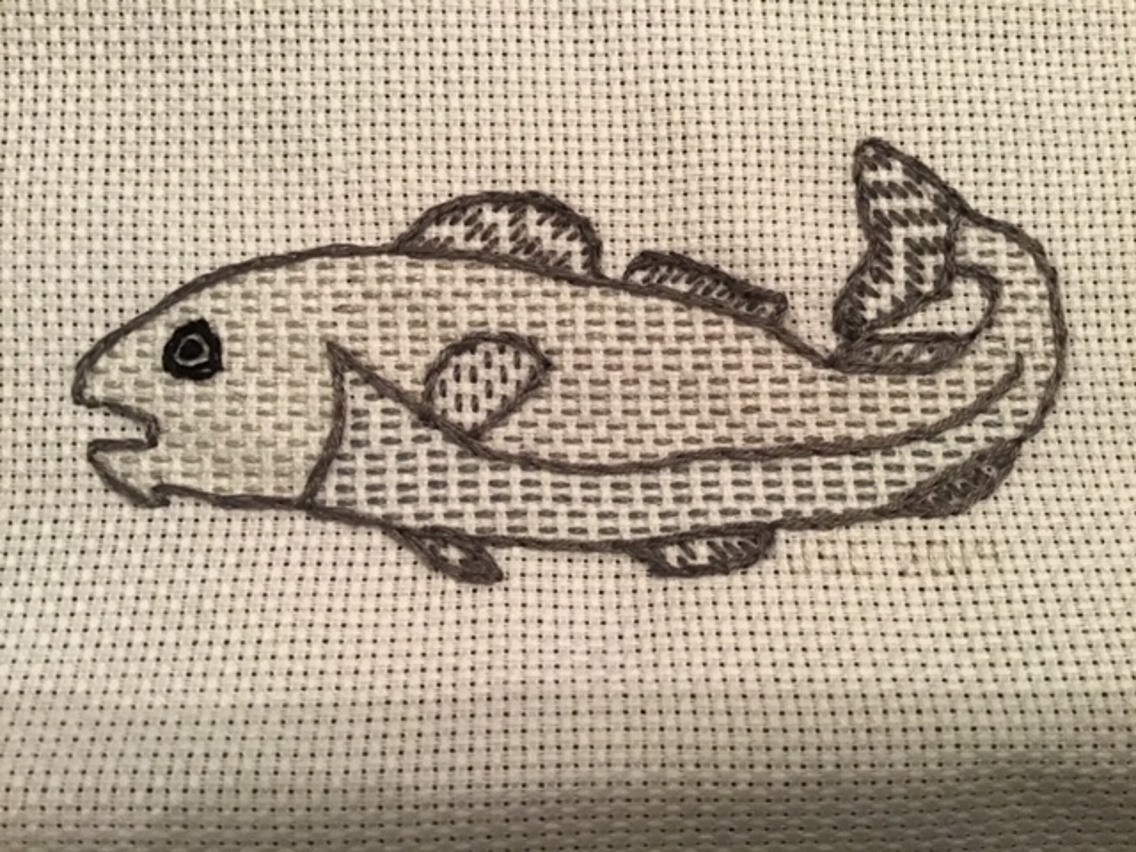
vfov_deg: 45.4
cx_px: 568
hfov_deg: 58.4
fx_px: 1017
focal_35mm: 31
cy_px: 426
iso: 160
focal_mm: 3.3
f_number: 2.4
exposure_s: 1/30
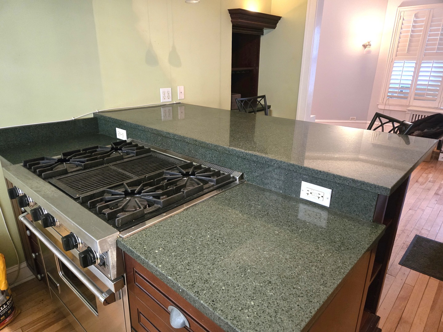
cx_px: 222
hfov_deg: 73.9
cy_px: 166
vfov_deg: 58.9
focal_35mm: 23
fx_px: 294
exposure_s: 1/60
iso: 1000
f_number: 1.8
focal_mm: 5.4
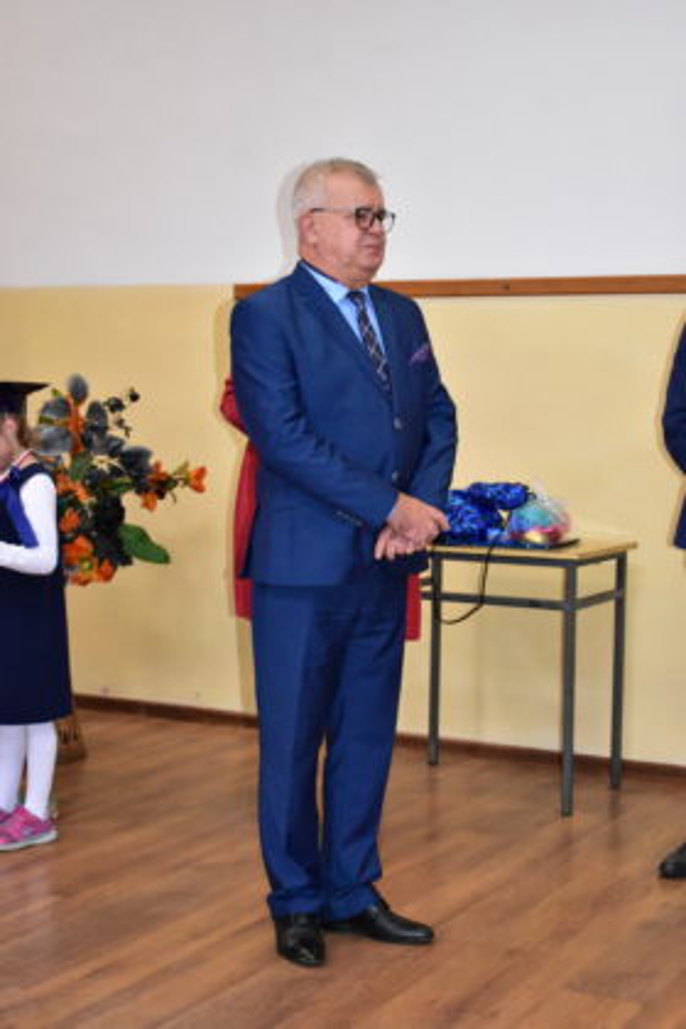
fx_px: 1715
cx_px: 343
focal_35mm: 60
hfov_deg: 22.6
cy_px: 514
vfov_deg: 33.4
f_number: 5
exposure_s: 1/200
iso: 6400
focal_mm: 40
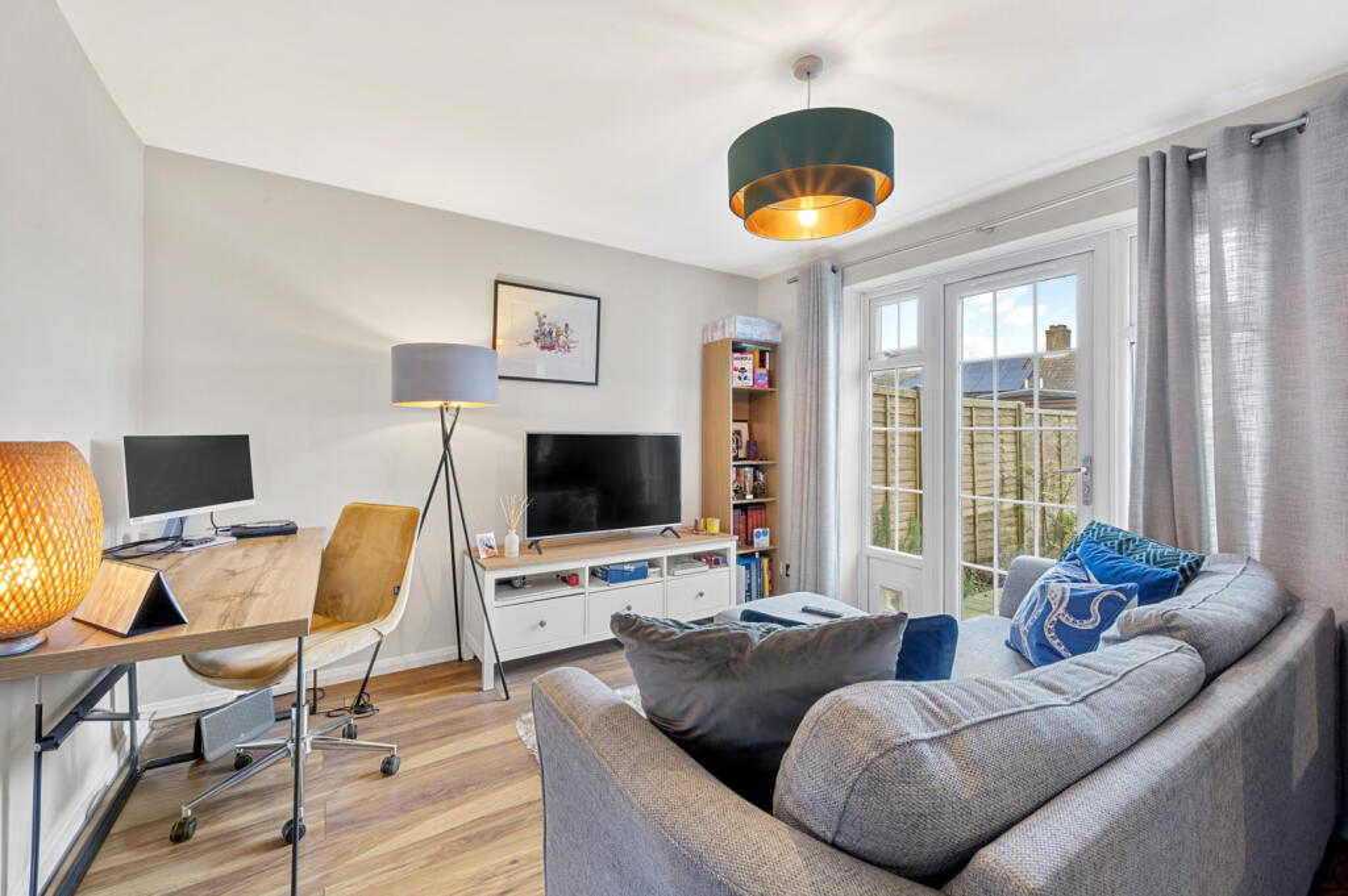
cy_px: 448
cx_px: 674
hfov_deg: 104.3
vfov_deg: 81.1
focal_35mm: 14
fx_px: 524
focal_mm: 14
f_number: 16
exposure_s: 1/2
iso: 200
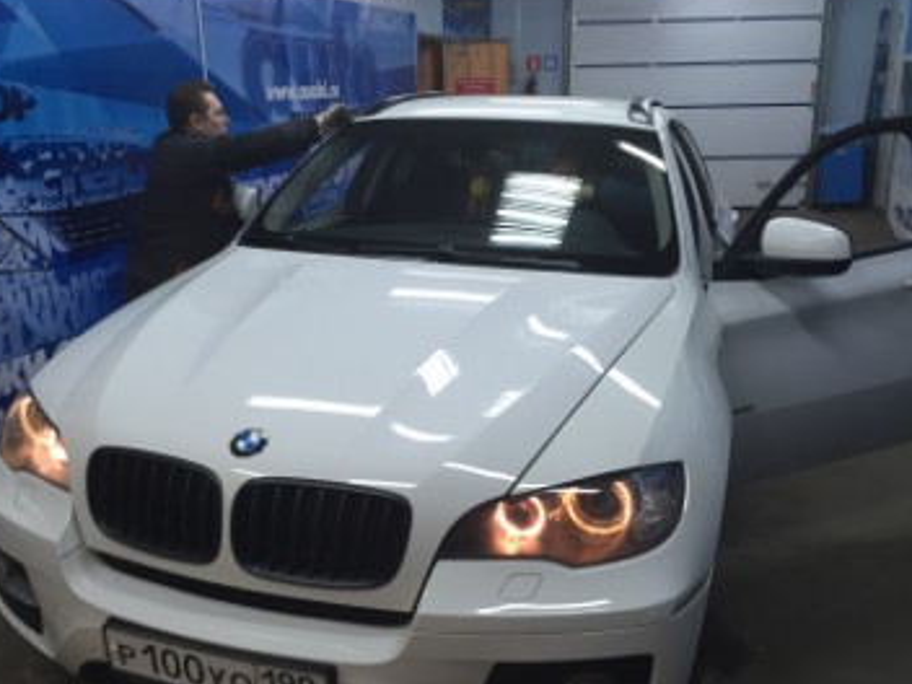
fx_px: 869
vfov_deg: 42.9
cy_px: 350
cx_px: 438
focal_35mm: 33
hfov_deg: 55.3
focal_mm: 4.15
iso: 80
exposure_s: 1/33
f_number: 2.2
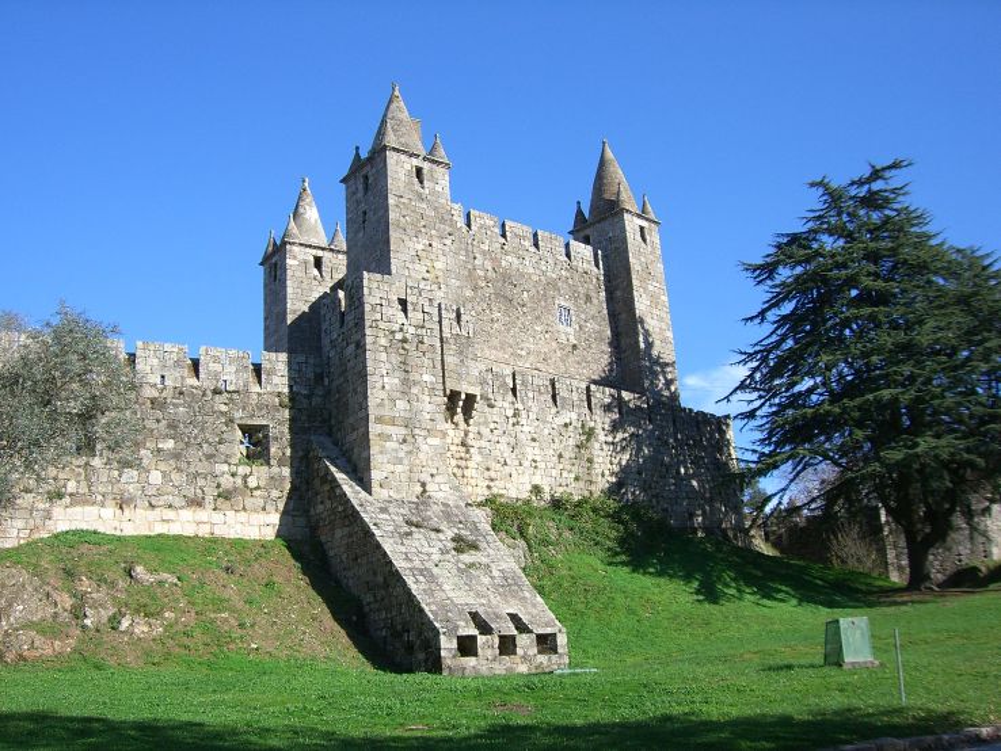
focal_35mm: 38
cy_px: 376
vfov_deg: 37.7
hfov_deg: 49.0
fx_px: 1099
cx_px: 500
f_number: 4.3
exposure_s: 1/400
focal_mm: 6.2
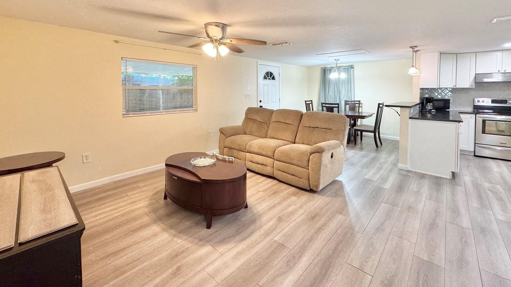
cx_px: 260
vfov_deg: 65.4
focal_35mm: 16
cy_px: 97
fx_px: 217
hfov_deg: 99.4
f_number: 2.2
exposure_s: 1/60
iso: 160
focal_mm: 2.22
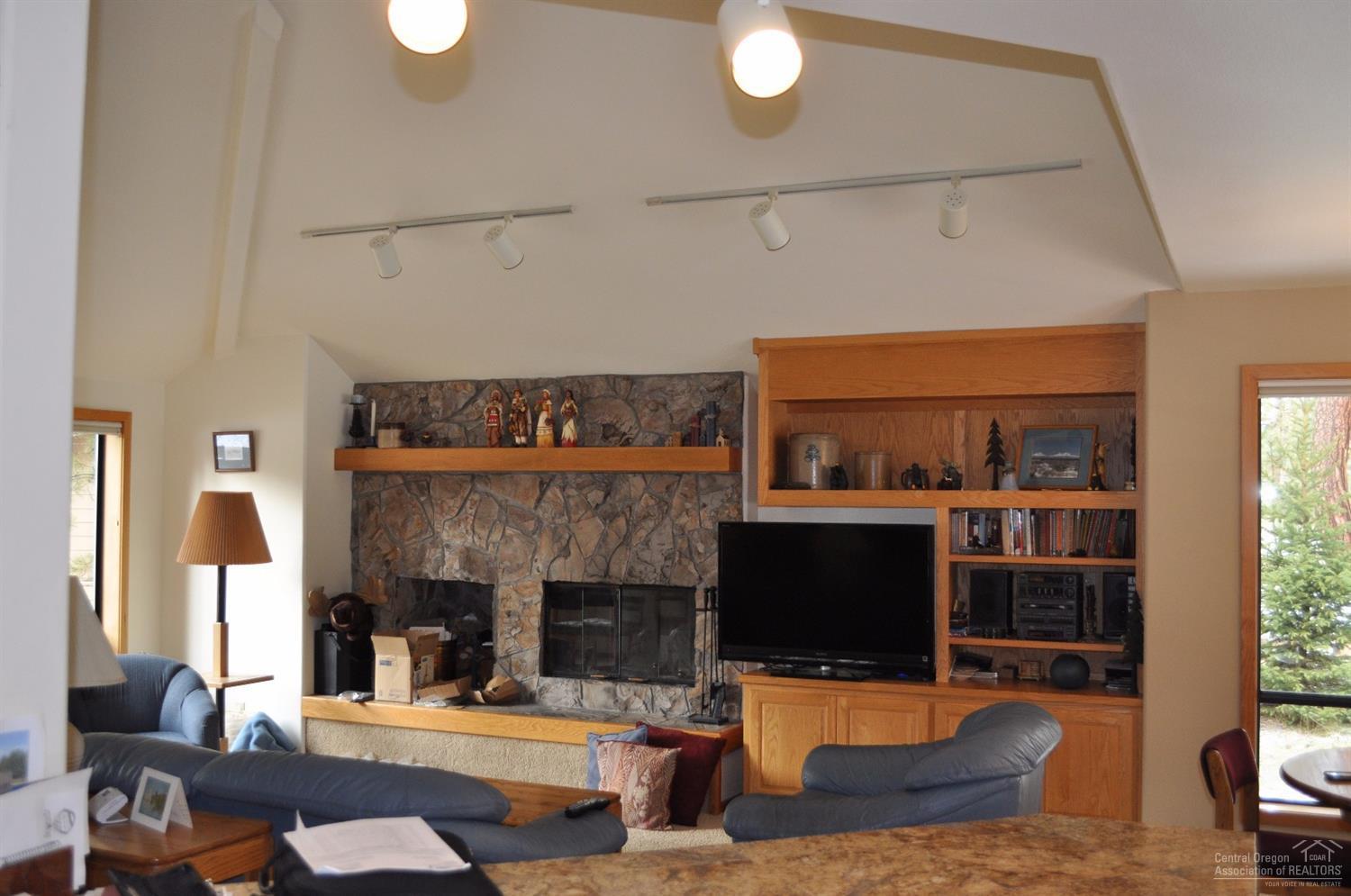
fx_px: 1349
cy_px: 448
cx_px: 676
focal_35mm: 36
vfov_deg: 36.8
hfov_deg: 53.2
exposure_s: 1/125
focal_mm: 24
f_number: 4
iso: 640
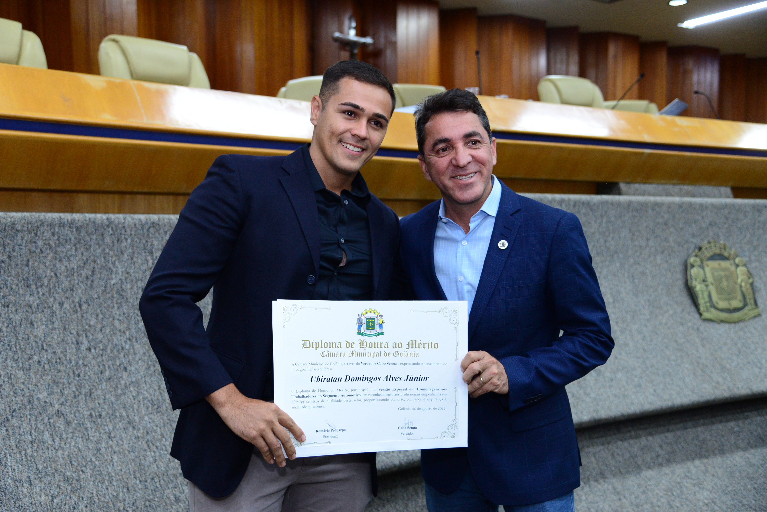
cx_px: 384
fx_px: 810
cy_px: 256
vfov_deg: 35.1
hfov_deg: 50.7
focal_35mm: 38
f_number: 4
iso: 2500
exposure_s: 1/125
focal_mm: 38
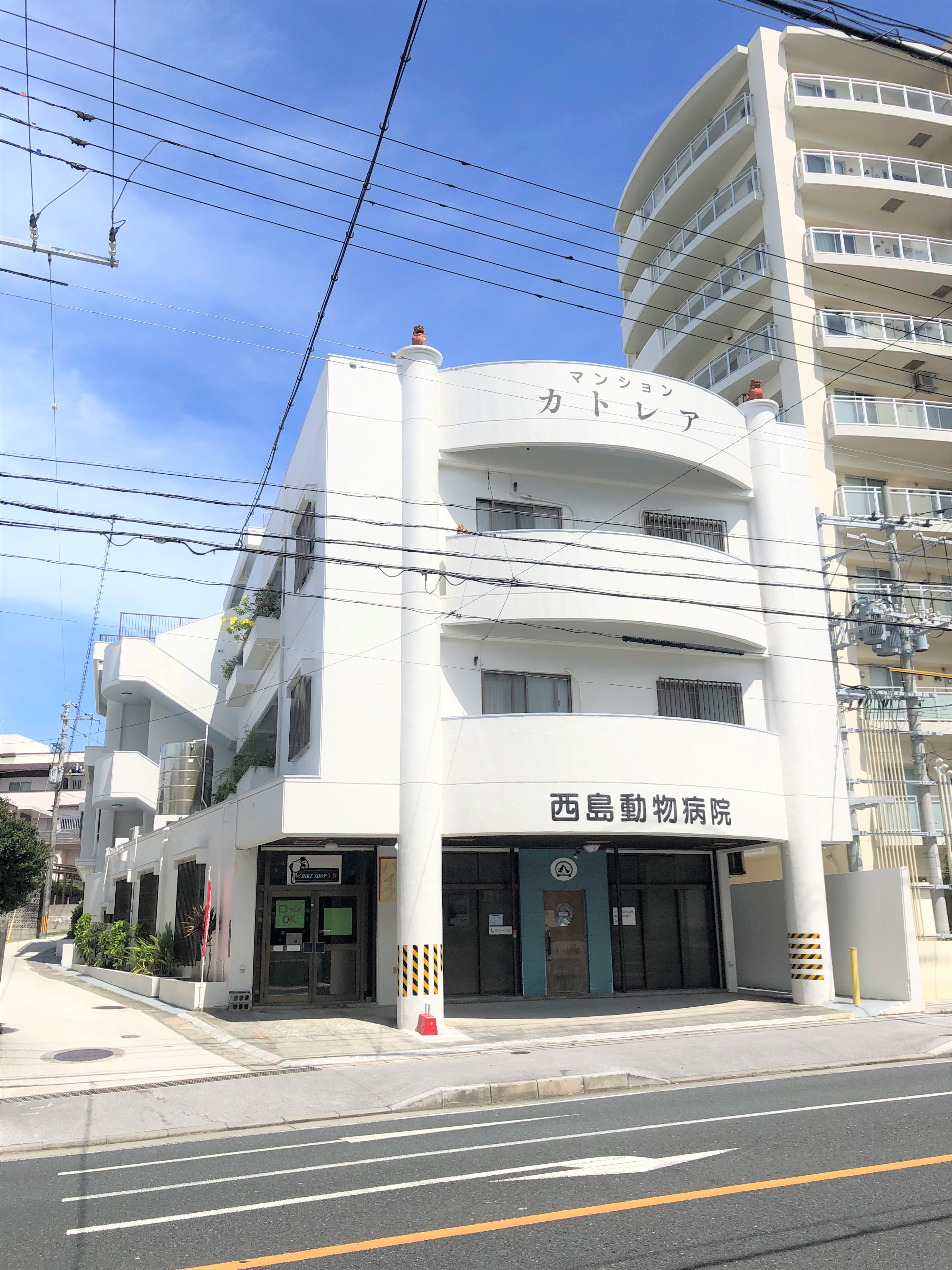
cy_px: 635
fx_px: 1027
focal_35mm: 28
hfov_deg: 49.7
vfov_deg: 63.4
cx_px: 476
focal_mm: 4
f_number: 1.8
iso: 20
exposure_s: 1/3436
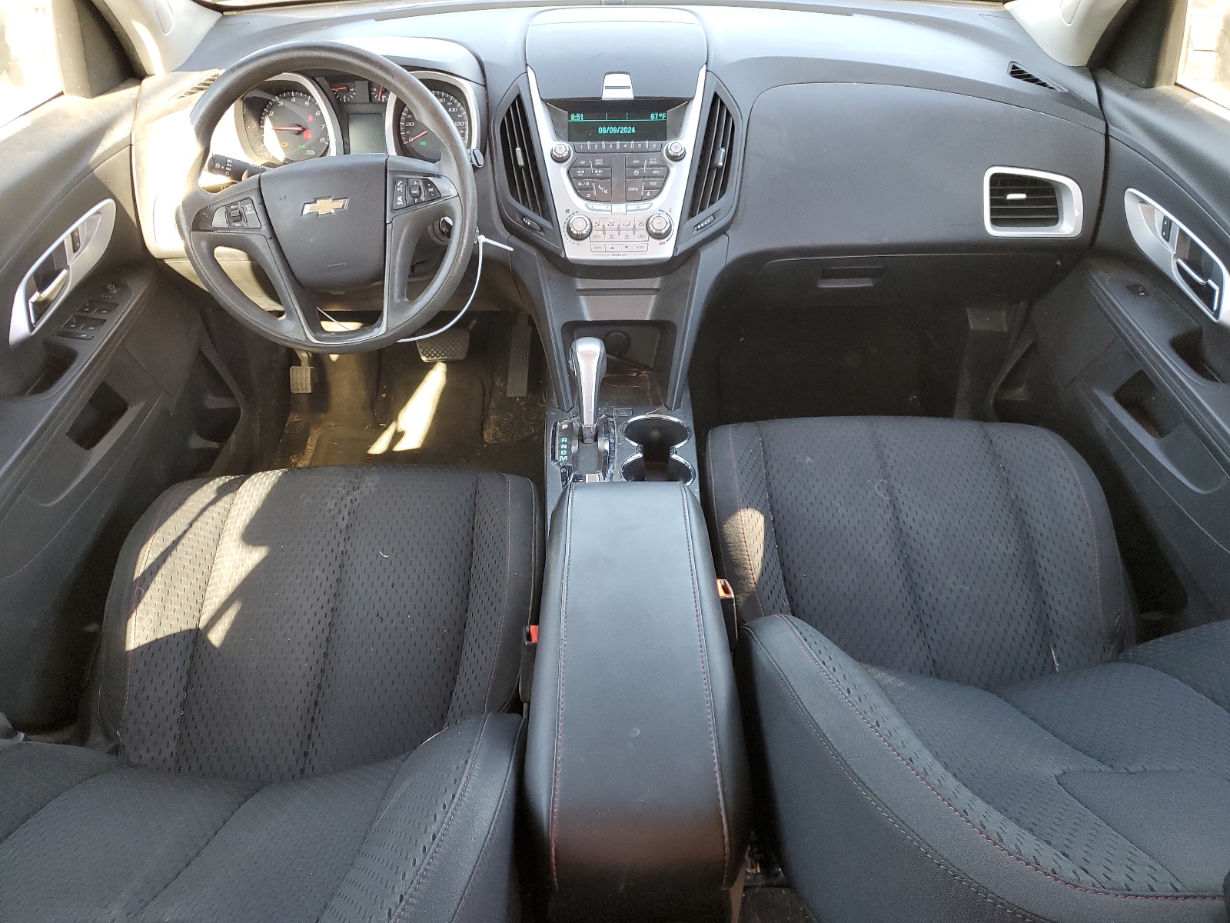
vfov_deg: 53.1
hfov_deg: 67.3
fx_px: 924
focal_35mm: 26
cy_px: 462
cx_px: 615
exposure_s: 1/120
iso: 92
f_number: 1.5
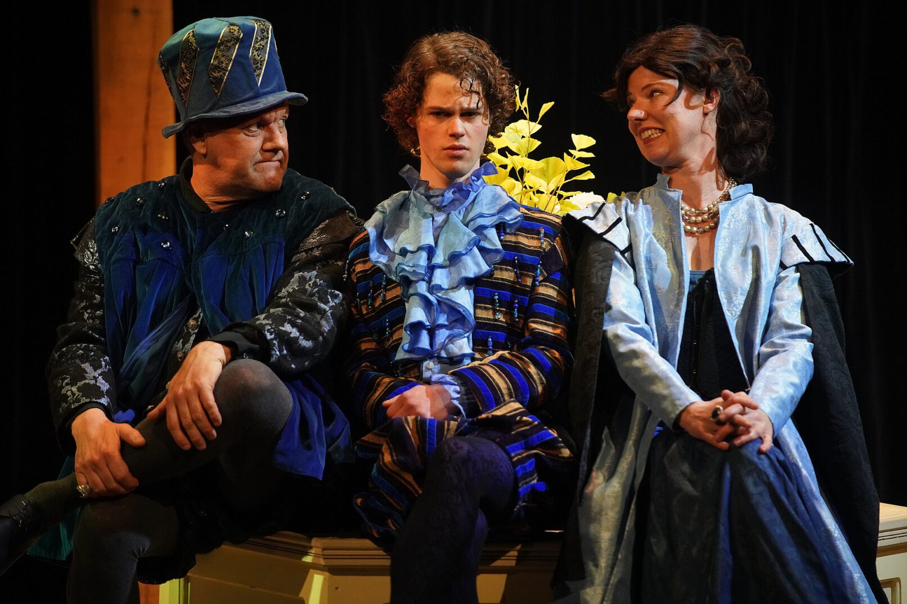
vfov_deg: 8.0
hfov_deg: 12.0
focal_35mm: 171
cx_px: 454
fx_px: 4307
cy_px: 302
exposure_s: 1/250
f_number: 3.2
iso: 4000
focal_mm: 171
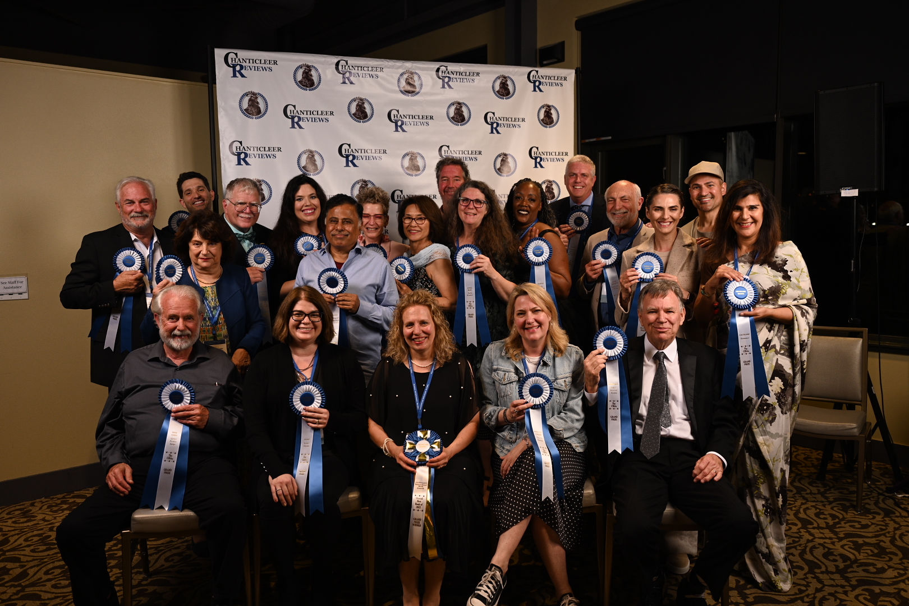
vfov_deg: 45.0
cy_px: 303
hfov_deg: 63.7
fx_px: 732
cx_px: 454
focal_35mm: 29
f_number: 2.8
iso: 320
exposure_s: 1/250
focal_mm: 29
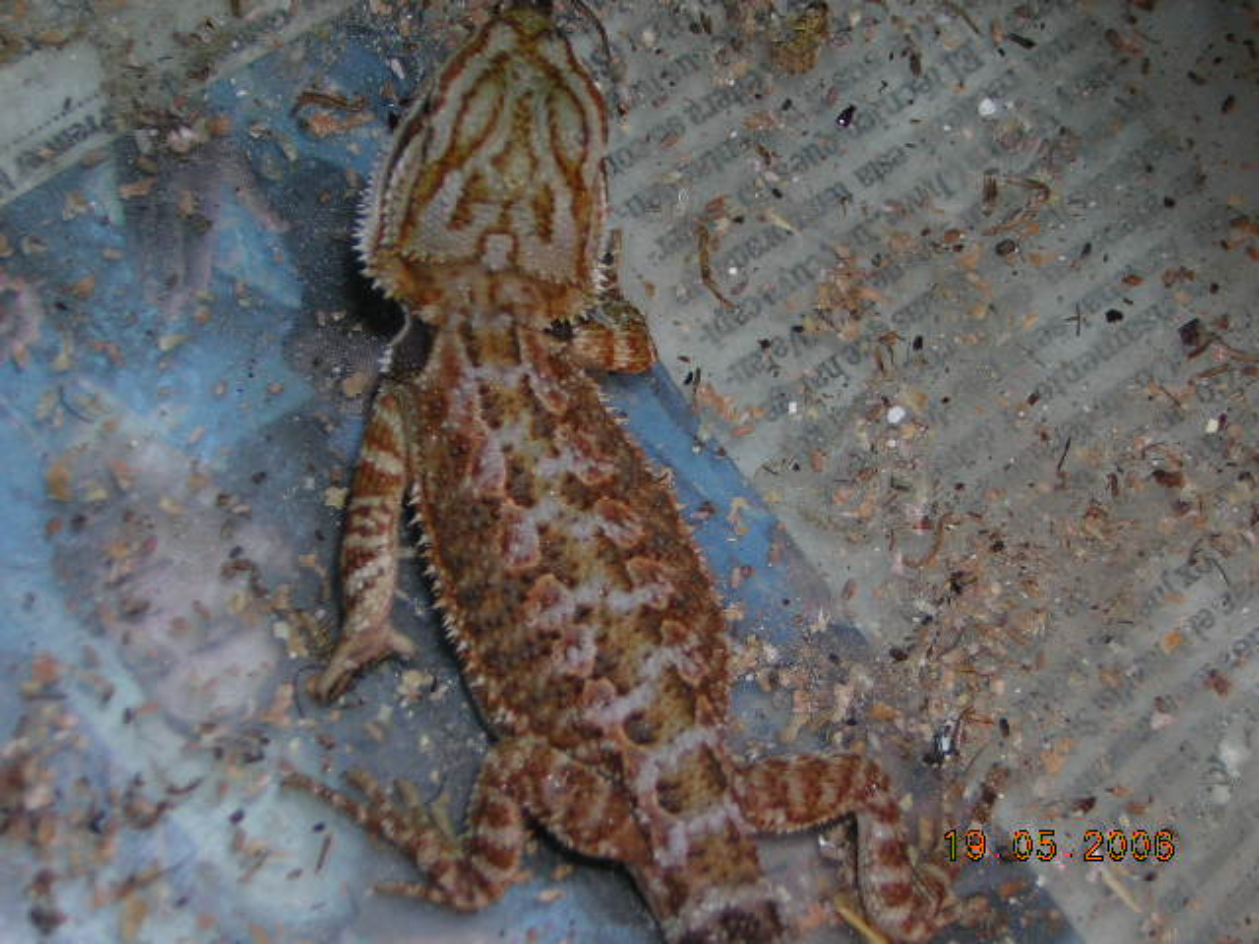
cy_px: 472
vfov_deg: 19.1
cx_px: 630
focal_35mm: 77
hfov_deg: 25.3
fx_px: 2801
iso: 50
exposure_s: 1/60.1
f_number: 3.9
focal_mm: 10.1
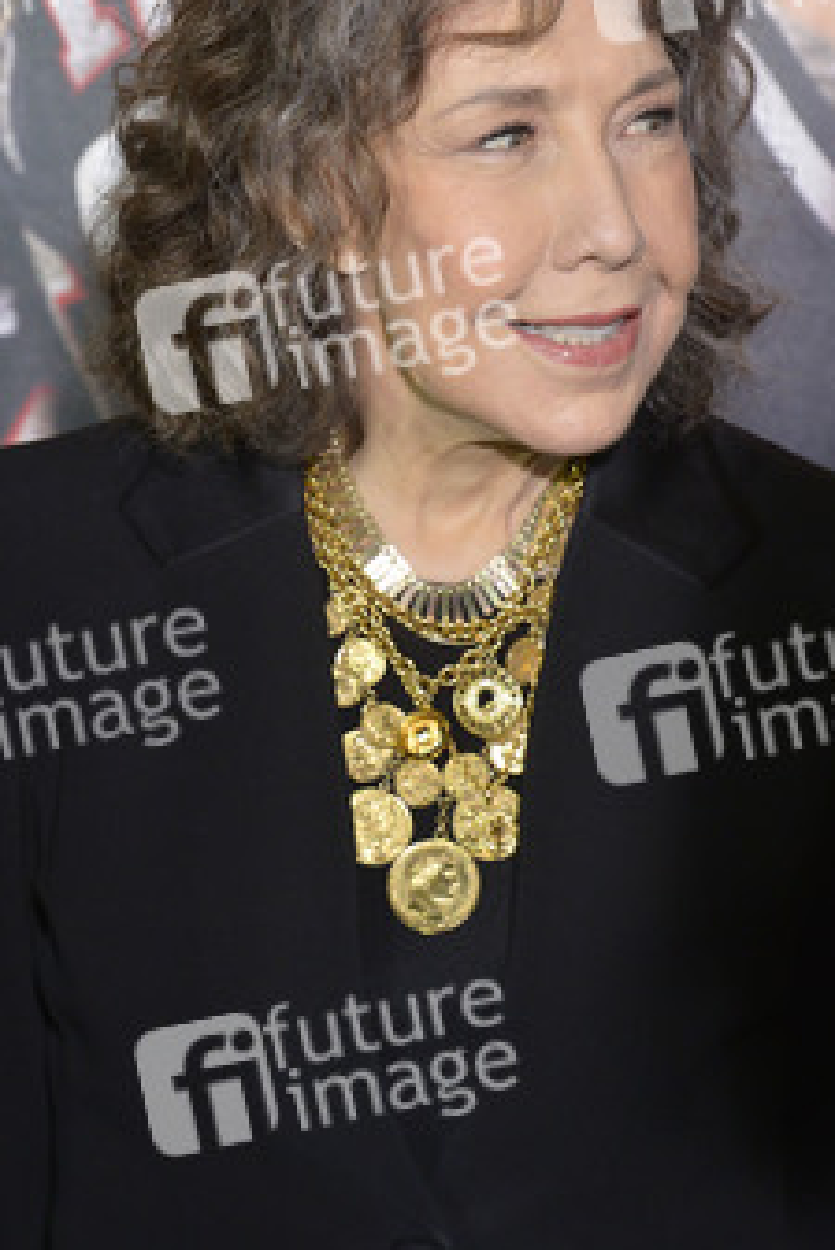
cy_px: 512
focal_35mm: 178
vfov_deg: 11.5
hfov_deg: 7.7
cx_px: 436
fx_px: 6186
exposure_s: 1/320
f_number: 6.3
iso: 2000
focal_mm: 150
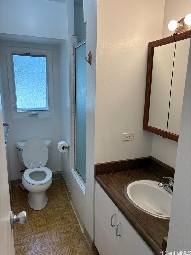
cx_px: 96
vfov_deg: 67.3
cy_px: 128
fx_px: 191
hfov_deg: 53.1
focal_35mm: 26
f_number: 1.6
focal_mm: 5.96
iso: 40
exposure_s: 1/135
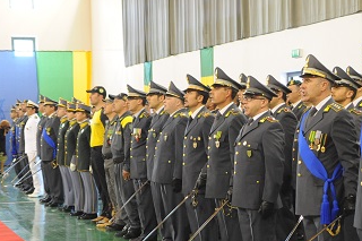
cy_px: 221
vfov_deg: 16.6
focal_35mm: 81
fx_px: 814
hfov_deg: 24.3
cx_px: 331
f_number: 4.5
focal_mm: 36
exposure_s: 1/80
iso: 3200
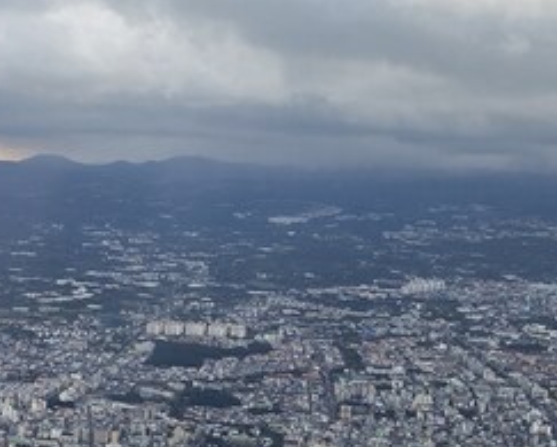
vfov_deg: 18.5
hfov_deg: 22.4
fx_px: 1370
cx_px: 50
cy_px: 295
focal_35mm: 83
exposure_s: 1/1038
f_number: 1.8
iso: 80
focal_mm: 5.4
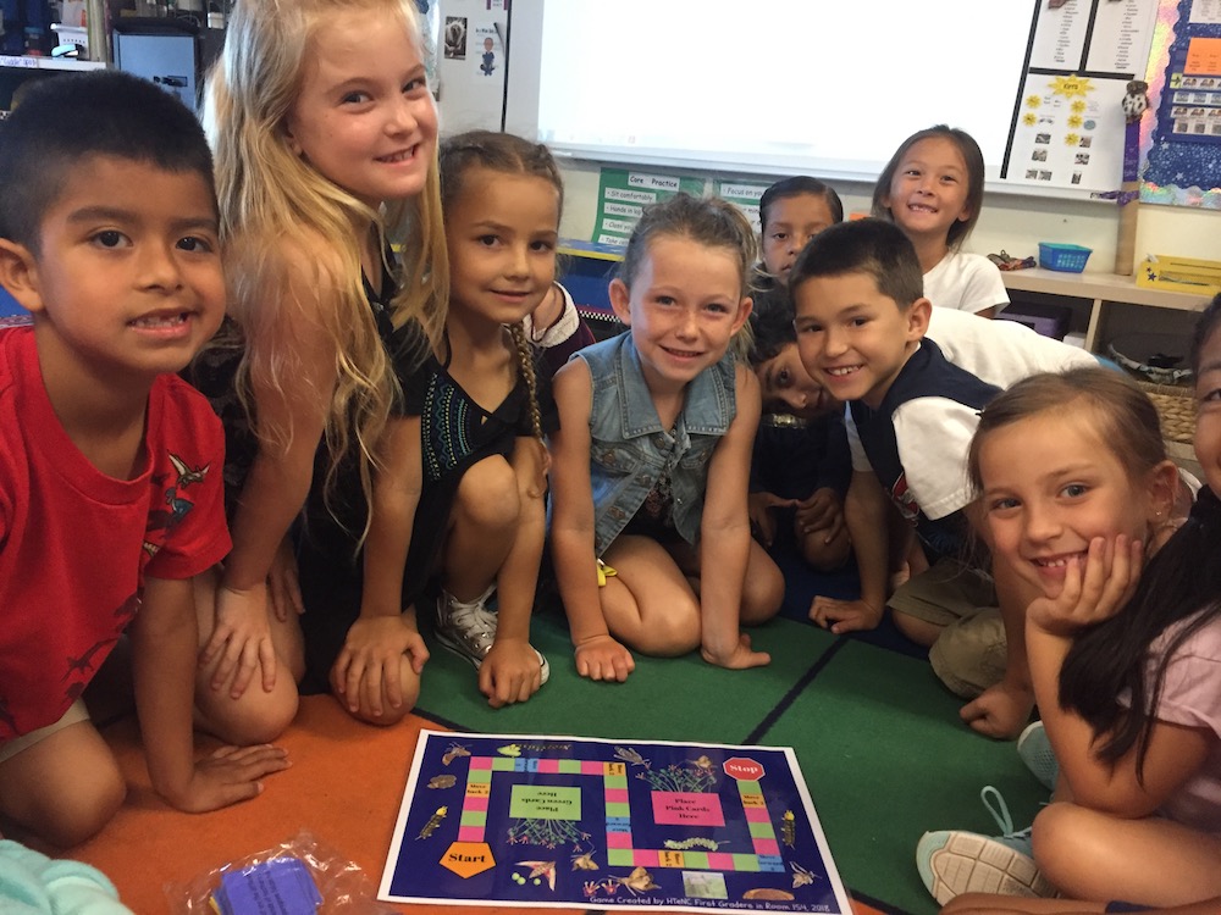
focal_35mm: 29
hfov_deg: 61.7
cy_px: 458
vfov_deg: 48.2
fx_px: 1023
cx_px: 610
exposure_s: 1/20
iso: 250
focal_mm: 4.15
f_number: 2.2
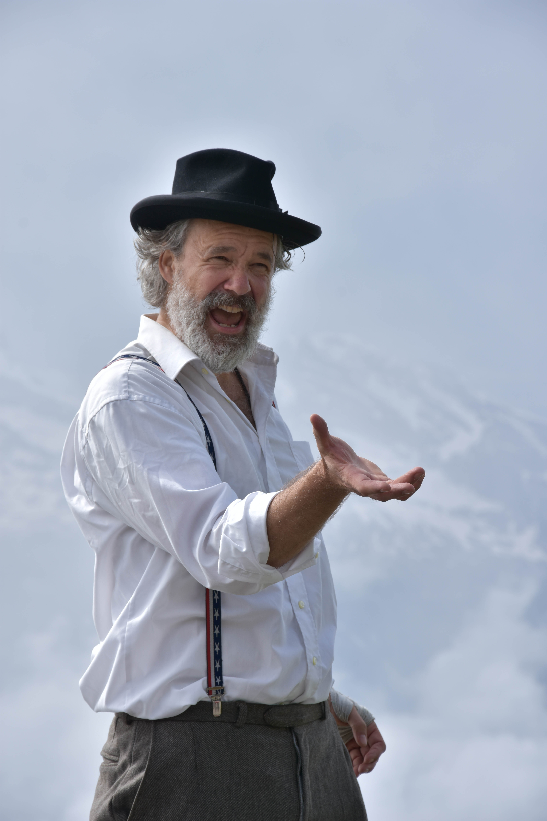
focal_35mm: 158
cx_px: 274
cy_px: 410
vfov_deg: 13.0
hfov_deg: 8.7
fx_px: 3589
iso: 140
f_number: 8
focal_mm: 105
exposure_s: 1/500
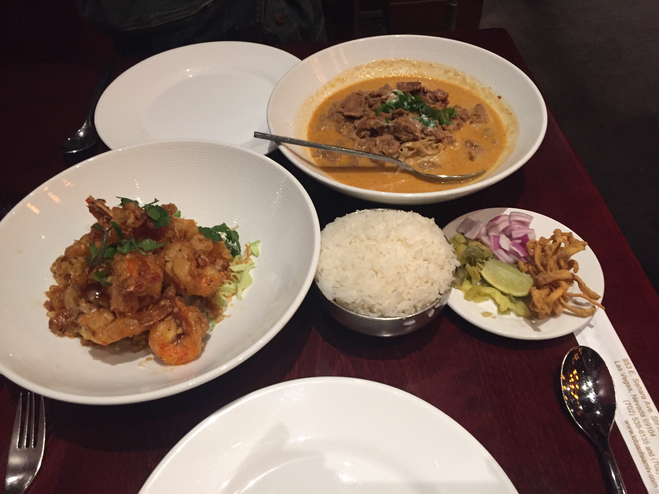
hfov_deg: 61.7
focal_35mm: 29
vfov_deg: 48.2
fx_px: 552
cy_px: 247
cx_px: 330
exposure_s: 1/30
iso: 200
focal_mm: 4.15
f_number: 2.2
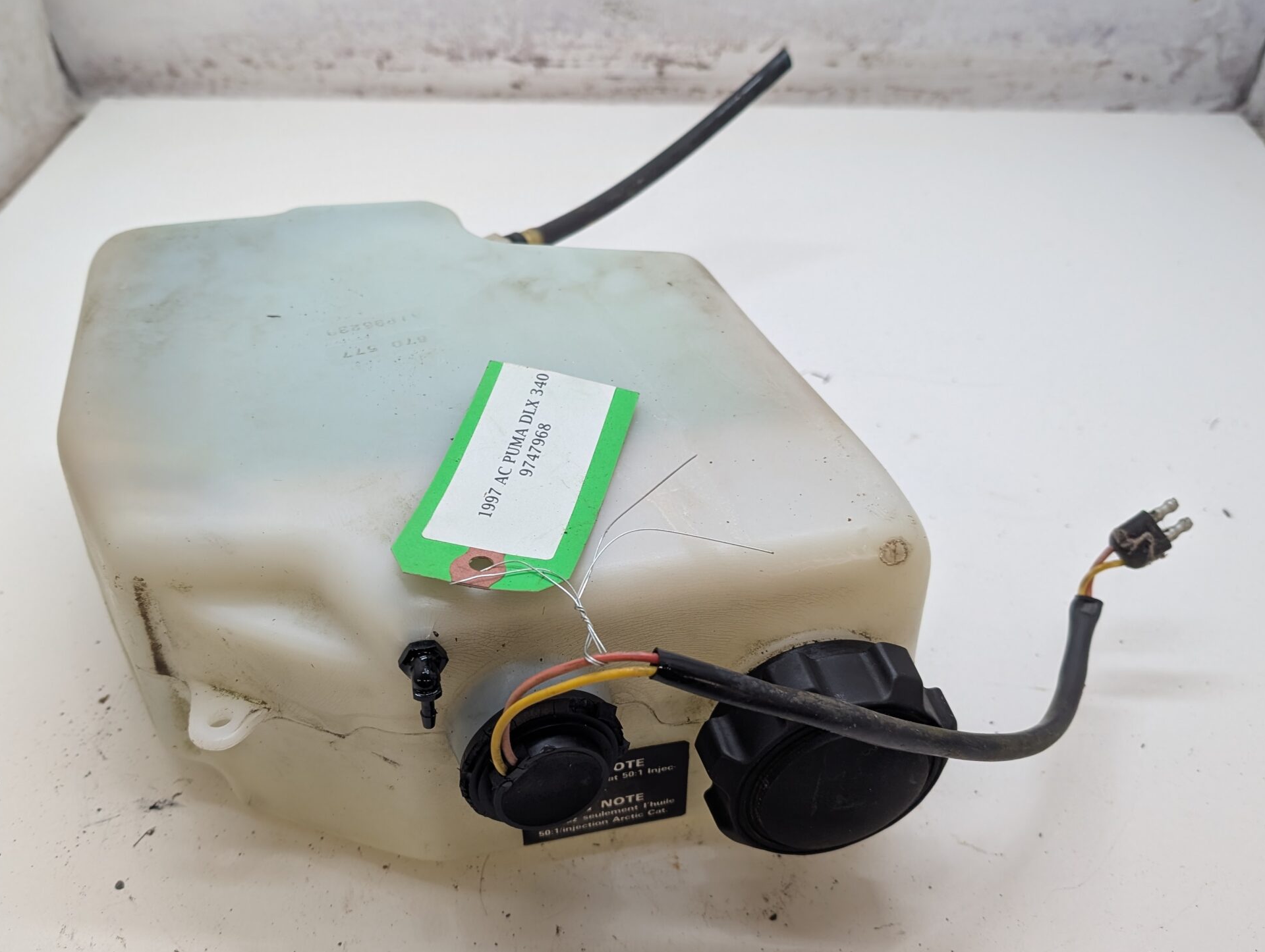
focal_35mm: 32
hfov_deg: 56.7
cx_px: 593
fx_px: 1171
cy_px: 506
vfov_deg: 44.2
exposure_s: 1/75
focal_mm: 6.9
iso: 107
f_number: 1.68
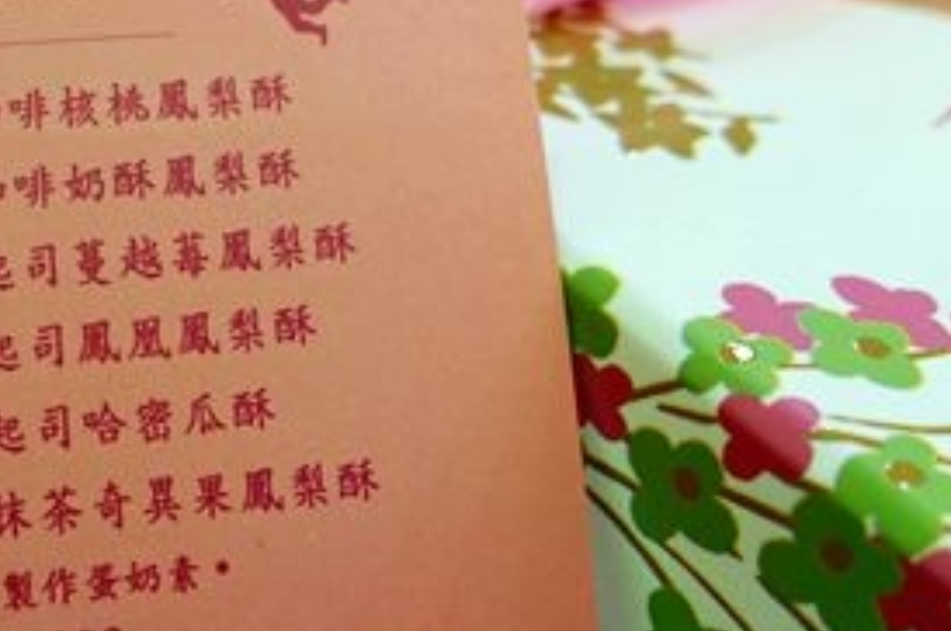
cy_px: 300
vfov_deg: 23.7
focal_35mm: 57
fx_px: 1504
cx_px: 260
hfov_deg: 34.5
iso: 125
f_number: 2.8
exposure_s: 1/30
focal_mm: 8.8
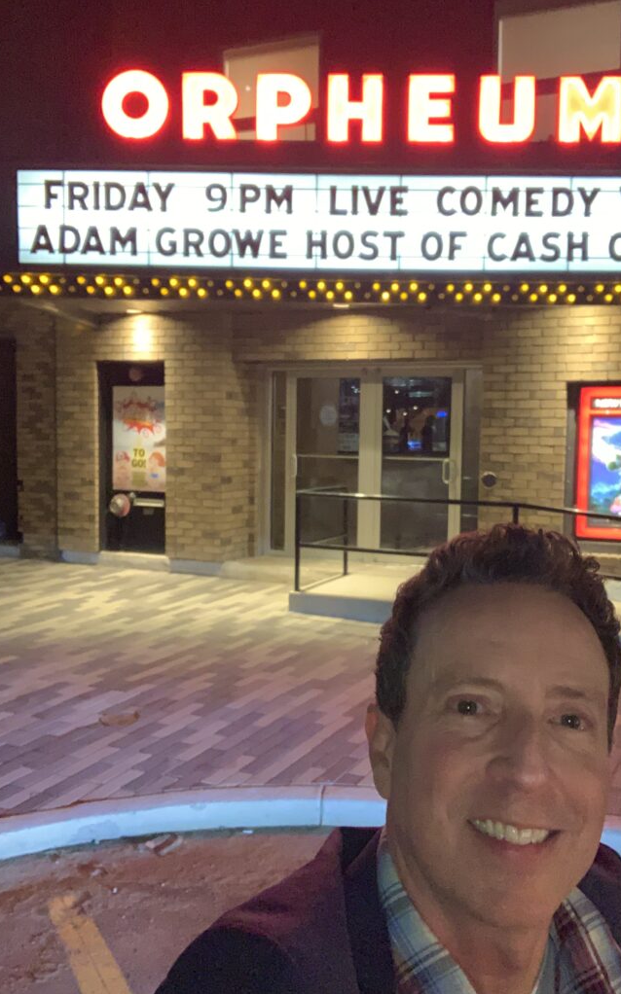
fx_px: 921
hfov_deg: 37.1
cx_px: 367
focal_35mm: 34
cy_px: 497
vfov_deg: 56.7
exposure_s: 1/30
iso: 640
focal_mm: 2.87
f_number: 2.2
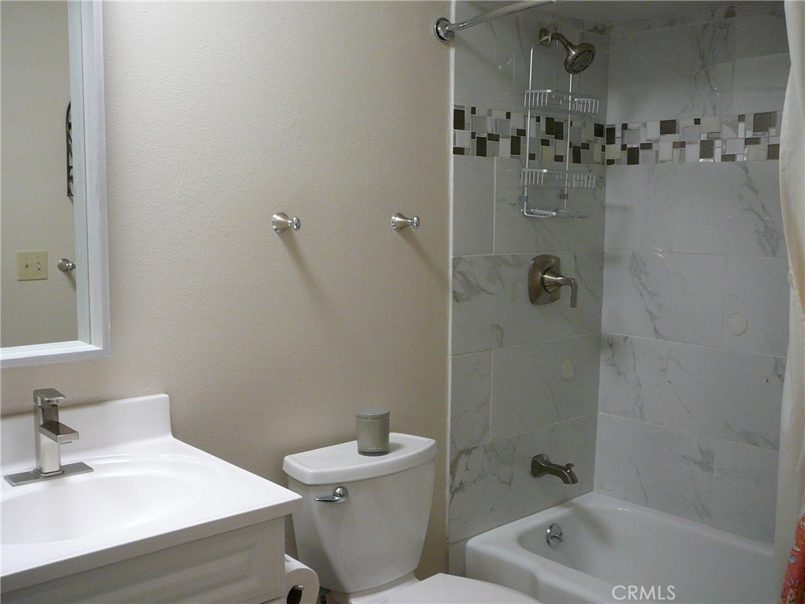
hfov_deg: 52.6
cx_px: 402
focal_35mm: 35
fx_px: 814
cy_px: 302
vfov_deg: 40.7
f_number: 2.8
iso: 200
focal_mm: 5.2
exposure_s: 1/25
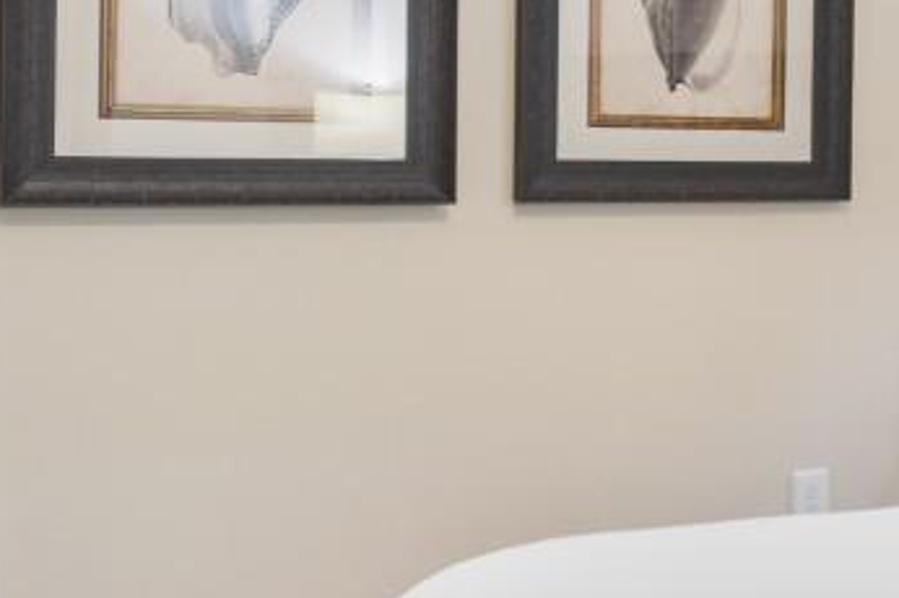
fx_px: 1871
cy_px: 153
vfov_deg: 18.0
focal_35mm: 75
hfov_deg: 23.4
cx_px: 1219
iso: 100
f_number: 4.8
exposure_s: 1.6
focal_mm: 11
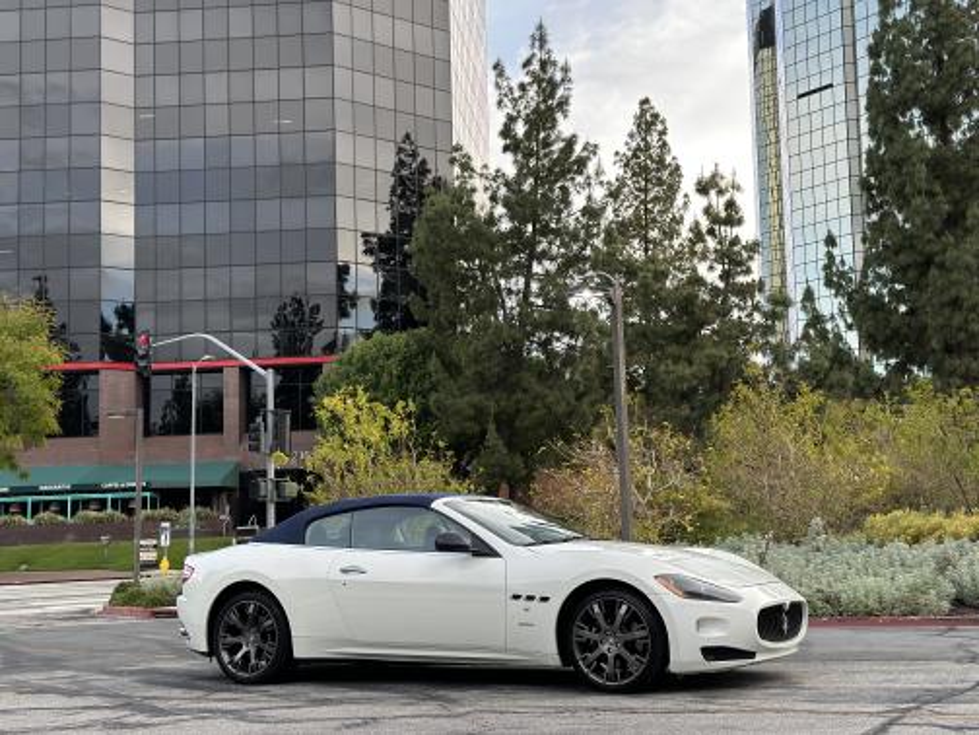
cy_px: 368
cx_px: 490
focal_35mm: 48
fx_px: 1358
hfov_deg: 39.7
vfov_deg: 30.3
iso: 80
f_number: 1.78
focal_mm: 6.86
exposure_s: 1/654
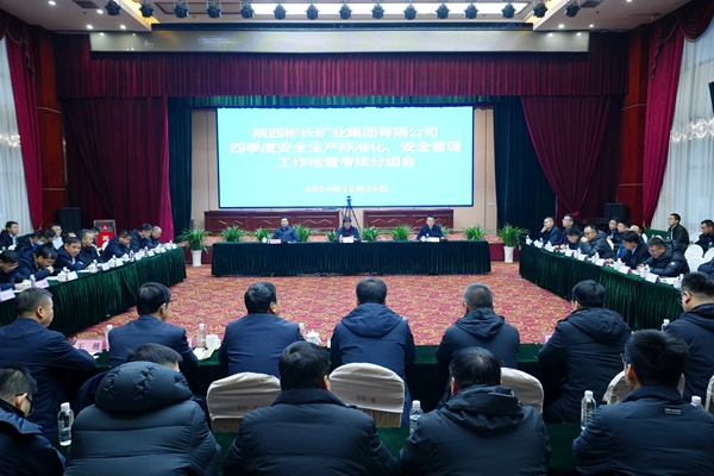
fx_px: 555
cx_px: 357
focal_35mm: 28
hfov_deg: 65.5
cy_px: 238
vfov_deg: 46.4
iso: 1250
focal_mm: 28
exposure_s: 1/60
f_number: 4.5
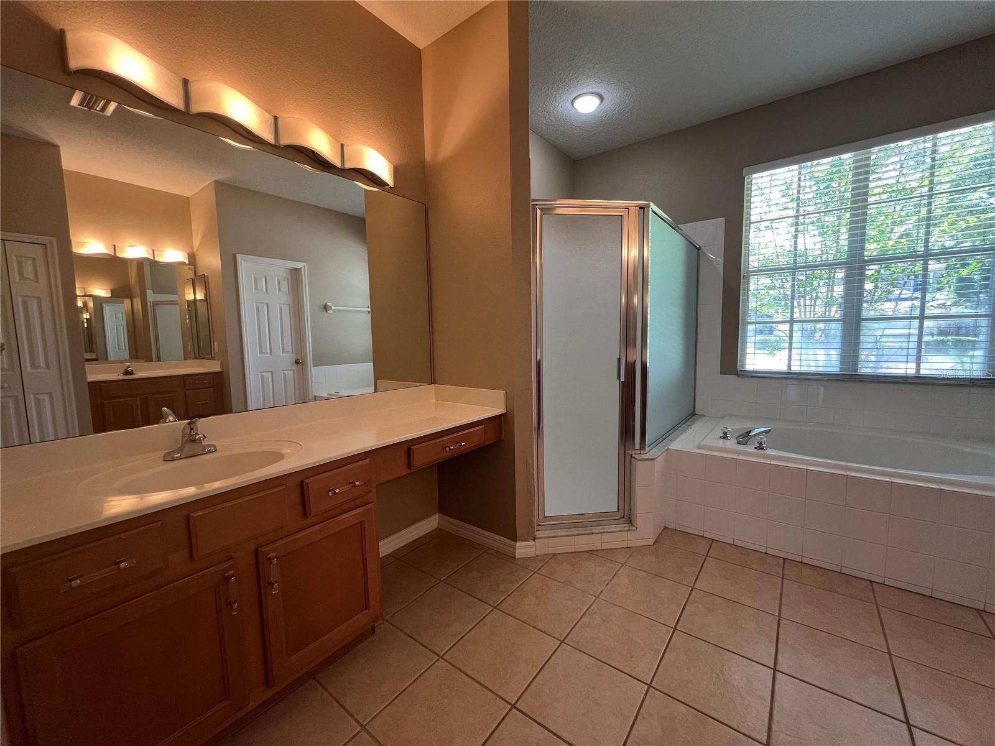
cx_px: 498
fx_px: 374
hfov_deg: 106.2
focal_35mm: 13
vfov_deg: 89.9
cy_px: 373
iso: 200
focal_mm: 1.57
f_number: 1.8
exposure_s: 1/120
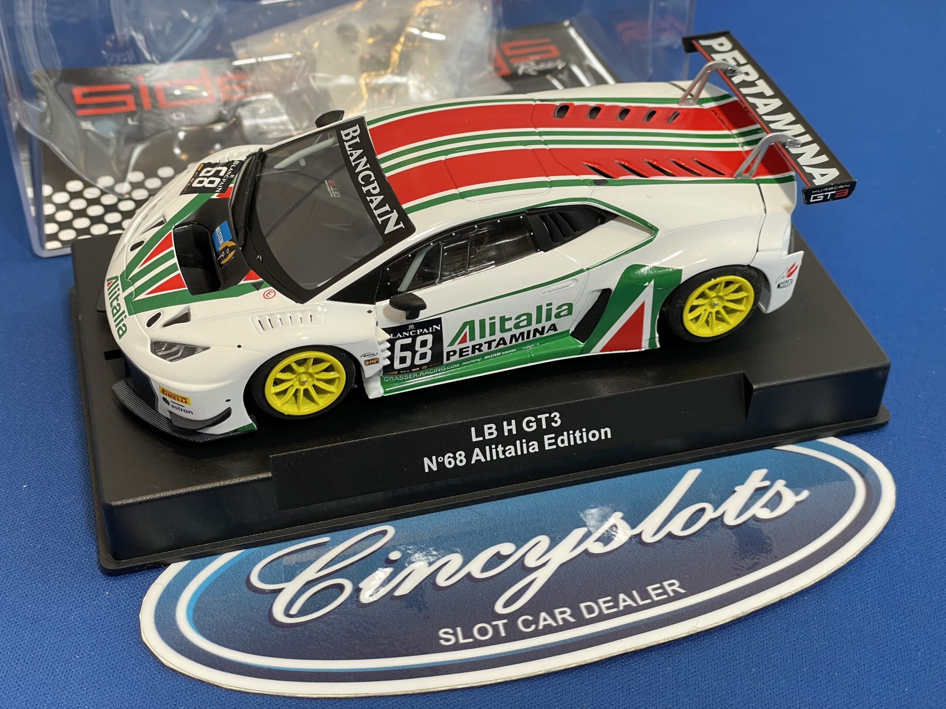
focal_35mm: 52
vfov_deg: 28.0
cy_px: 354
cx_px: 473
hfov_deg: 36.8
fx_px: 1421
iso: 125
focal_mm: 6
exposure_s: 1/120
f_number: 2
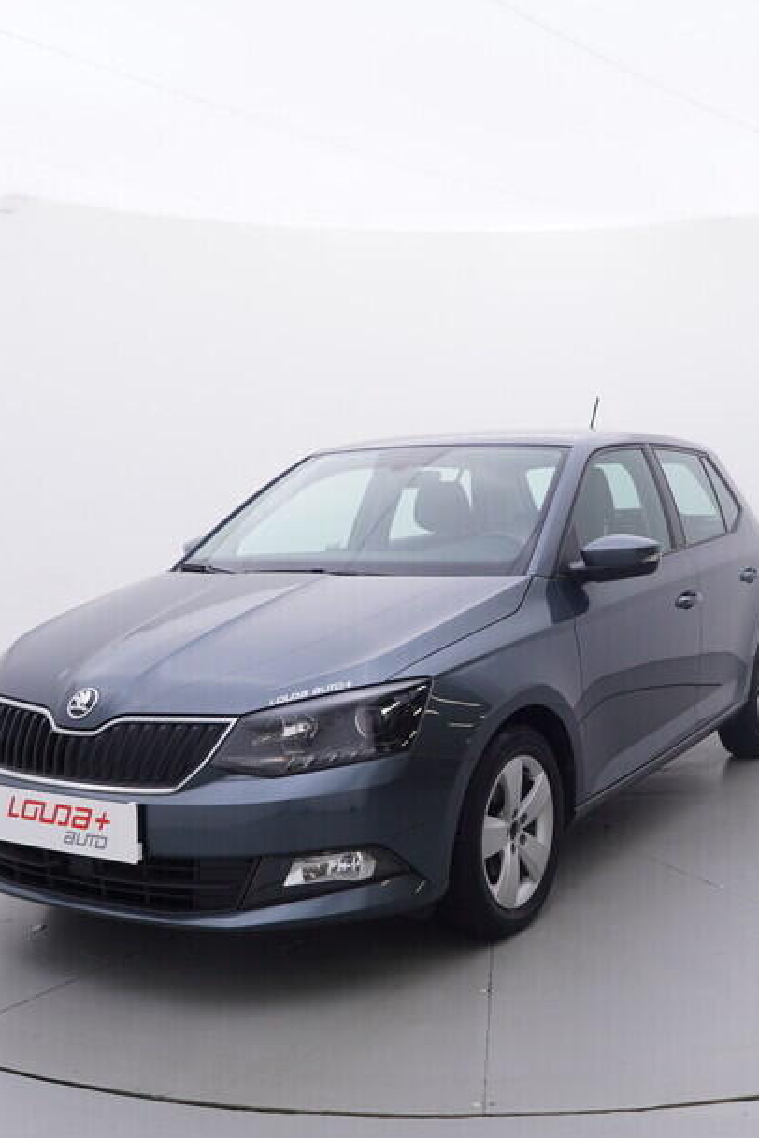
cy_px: 637
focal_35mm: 38
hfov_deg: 34.9
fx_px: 1197
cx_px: 499
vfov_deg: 50.8
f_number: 5
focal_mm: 15
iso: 200
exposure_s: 1/80
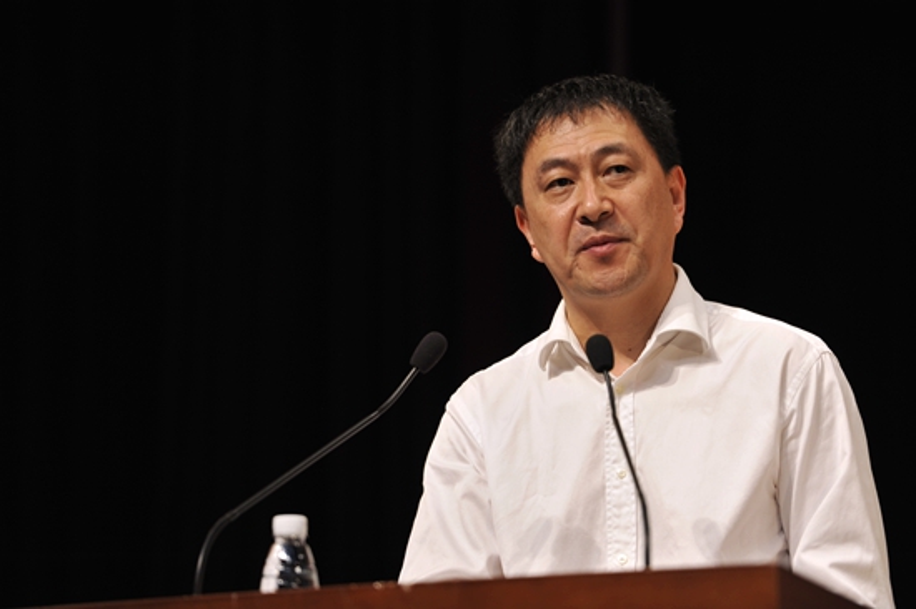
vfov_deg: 6.9
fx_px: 5086
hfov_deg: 10.3
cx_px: 458
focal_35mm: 200
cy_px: 304
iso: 640
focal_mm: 200
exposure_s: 1/160
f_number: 2.8
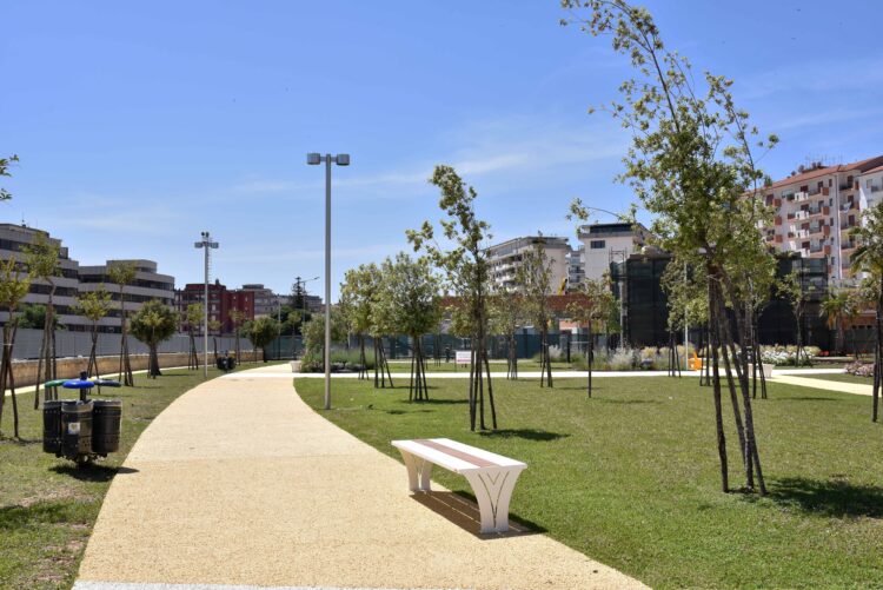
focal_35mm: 35
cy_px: 295
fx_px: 859
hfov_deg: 54.4
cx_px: 442
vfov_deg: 37.9
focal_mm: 35
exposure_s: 1/200
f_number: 11
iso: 200
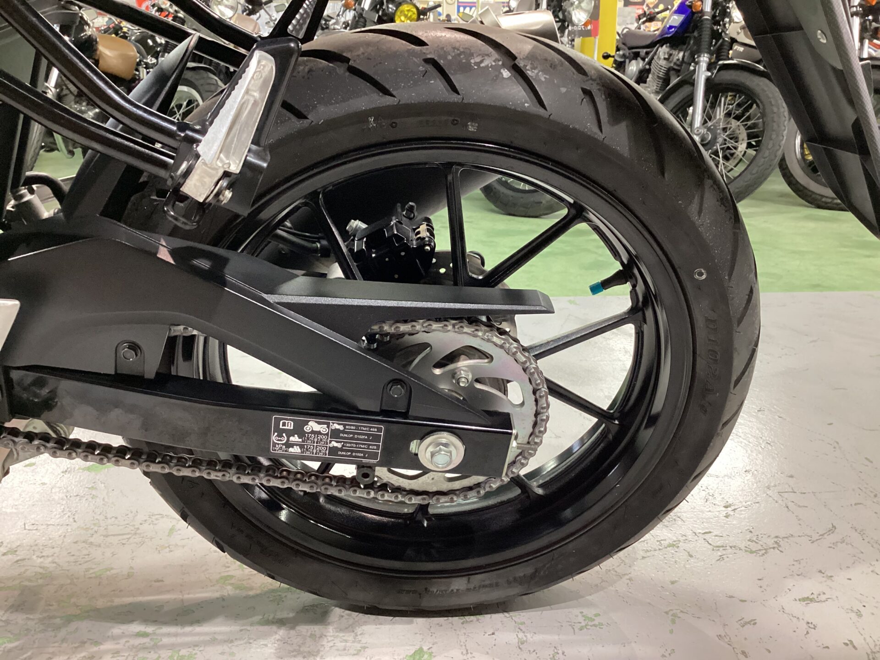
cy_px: 330
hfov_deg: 58.4
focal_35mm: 31
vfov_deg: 45.4
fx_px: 788
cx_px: 440
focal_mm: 3.3
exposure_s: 1/40
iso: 400
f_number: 2.4
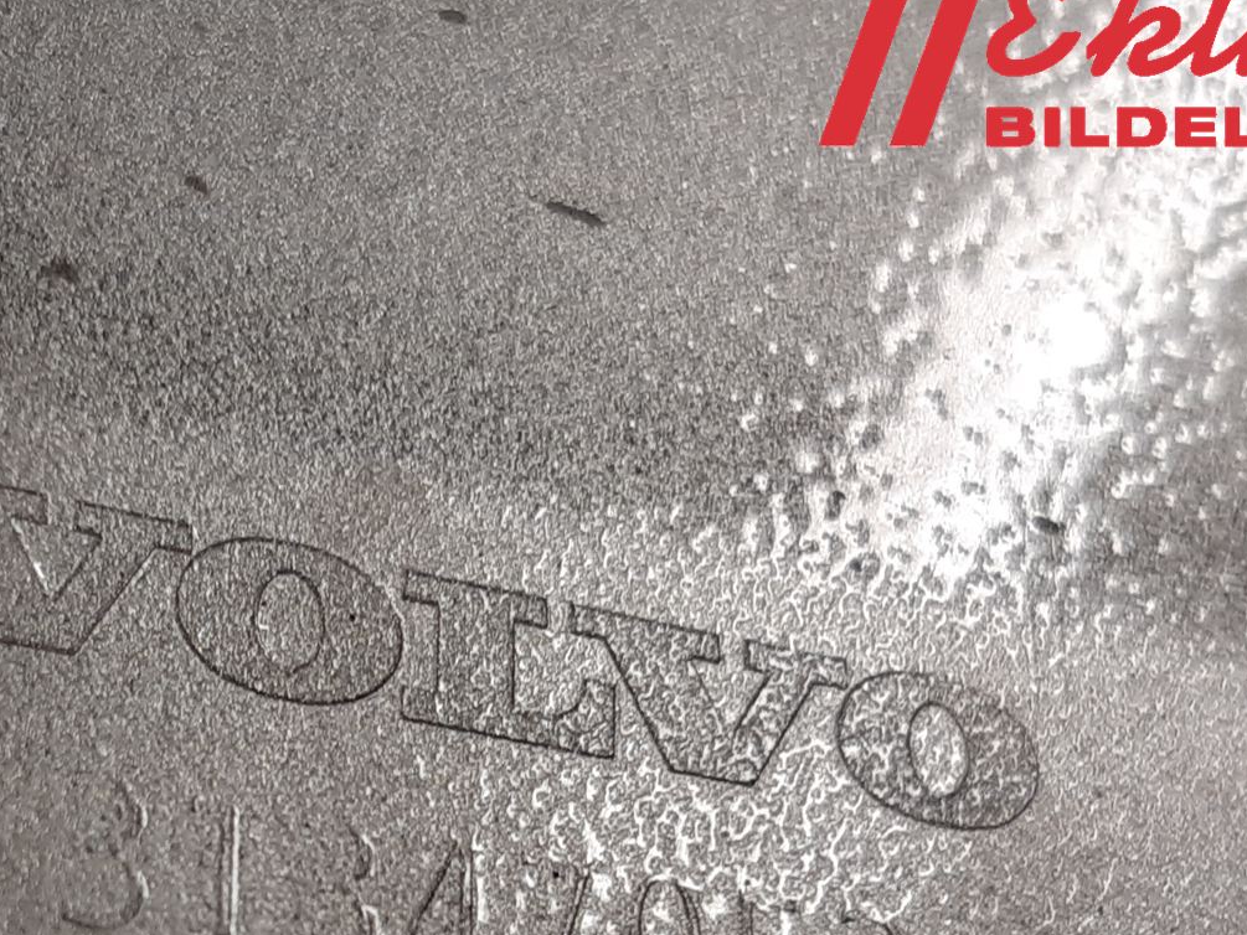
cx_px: 310
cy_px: 889
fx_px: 1909
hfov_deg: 35.4
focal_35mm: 53
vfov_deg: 26.4
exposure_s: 1/100
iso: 50
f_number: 1.7
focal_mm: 3.93
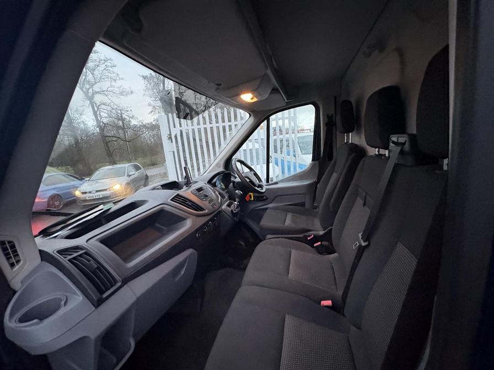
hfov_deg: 102.1
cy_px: 185
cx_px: 247
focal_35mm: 14
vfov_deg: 85.7
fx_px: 200
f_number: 2.2
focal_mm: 2.22
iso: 800
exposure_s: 1/60
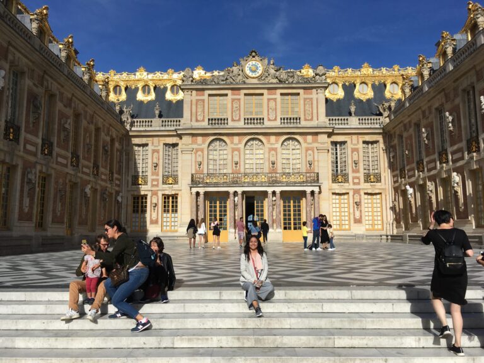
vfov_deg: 48.2
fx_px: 405
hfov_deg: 61.7
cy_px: 182
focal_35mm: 29
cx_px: 242
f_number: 2.2
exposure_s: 1/3077
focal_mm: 4.15
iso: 25
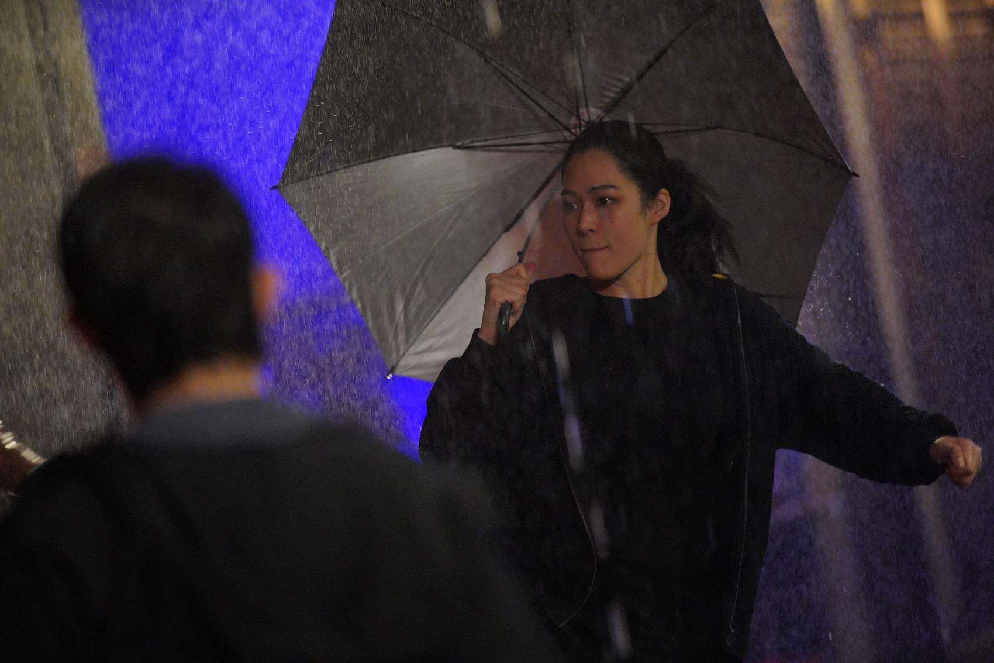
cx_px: 497
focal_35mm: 182
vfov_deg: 7.5
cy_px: 332
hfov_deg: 11.3
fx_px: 5024
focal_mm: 182
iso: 6400
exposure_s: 1/320
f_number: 2.8
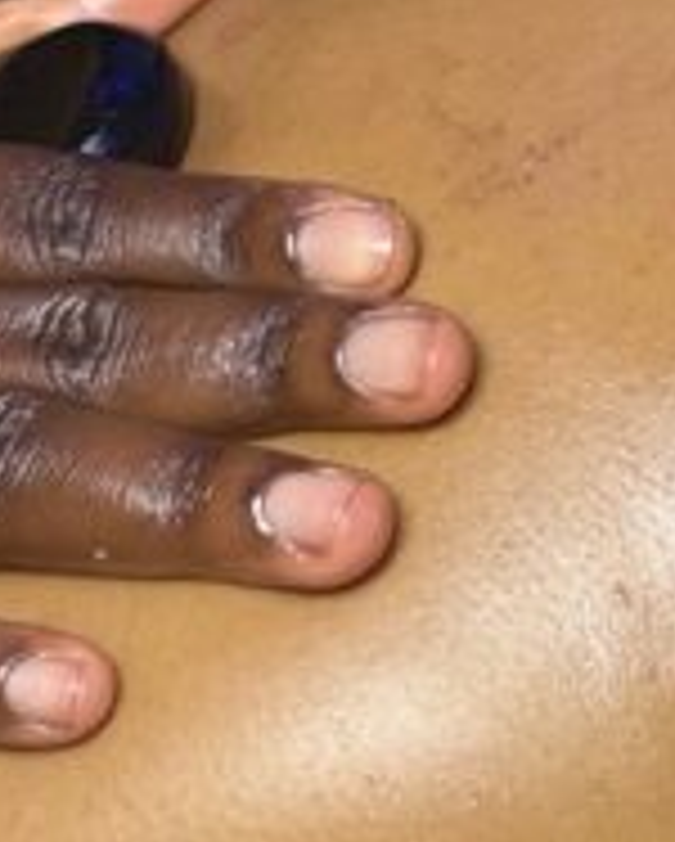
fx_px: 3191
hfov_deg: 11.4
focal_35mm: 128
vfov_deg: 14.0
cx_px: 1125
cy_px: -450
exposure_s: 1/100
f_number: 1.78
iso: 125
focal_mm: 6.86
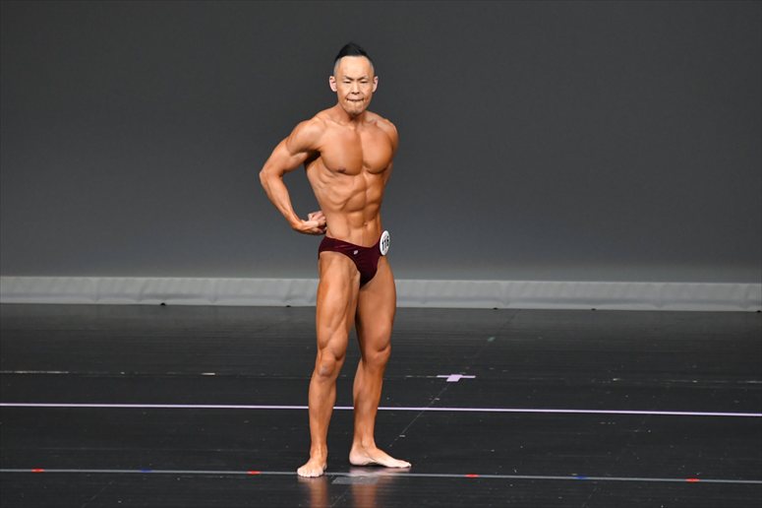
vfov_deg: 4.0
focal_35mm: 345
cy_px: 254
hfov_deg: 6.0
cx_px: 381
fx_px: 7299
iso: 4000
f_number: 5.6
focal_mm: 230
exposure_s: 1/400
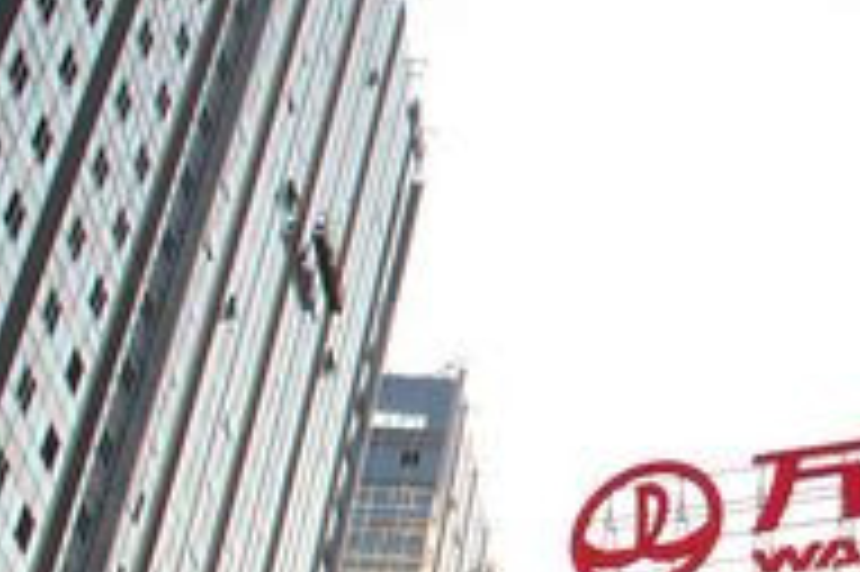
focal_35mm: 85
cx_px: 1063
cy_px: 340
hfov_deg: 21.9
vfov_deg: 16.0
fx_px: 2029
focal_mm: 18
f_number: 9
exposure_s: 1/320
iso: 100
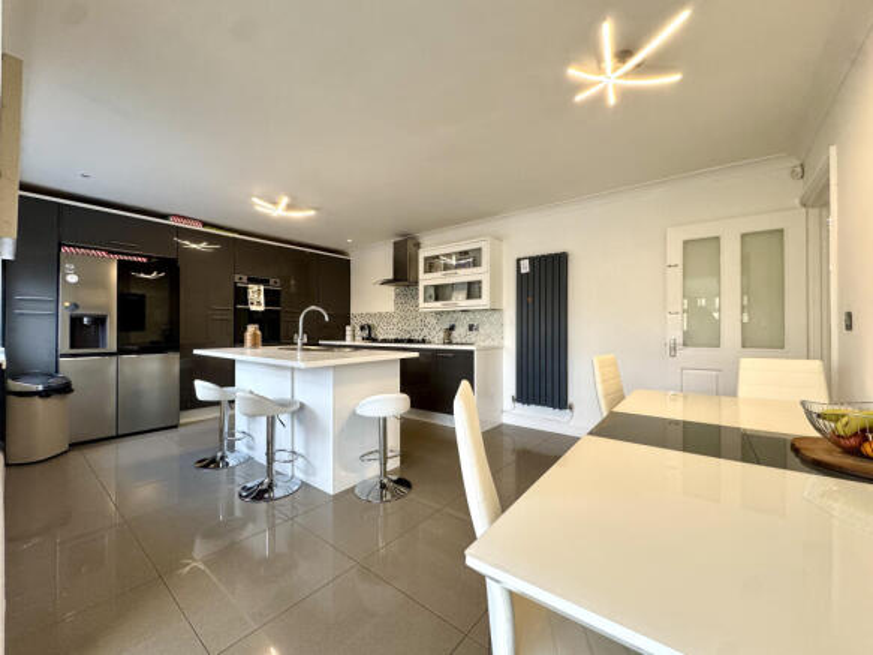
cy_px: 328
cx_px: 436
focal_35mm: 14
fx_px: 353
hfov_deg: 102.1
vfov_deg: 85.7
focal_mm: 2.22
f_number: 2.2
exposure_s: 1/100
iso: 200
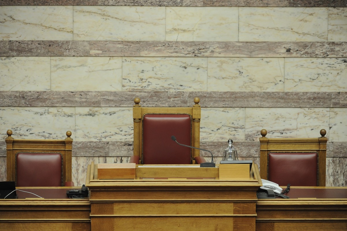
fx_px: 2023
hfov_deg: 9.8
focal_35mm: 210
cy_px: 116
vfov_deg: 6.5
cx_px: 174
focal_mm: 210
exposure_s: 1/250
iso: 2500
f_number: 4
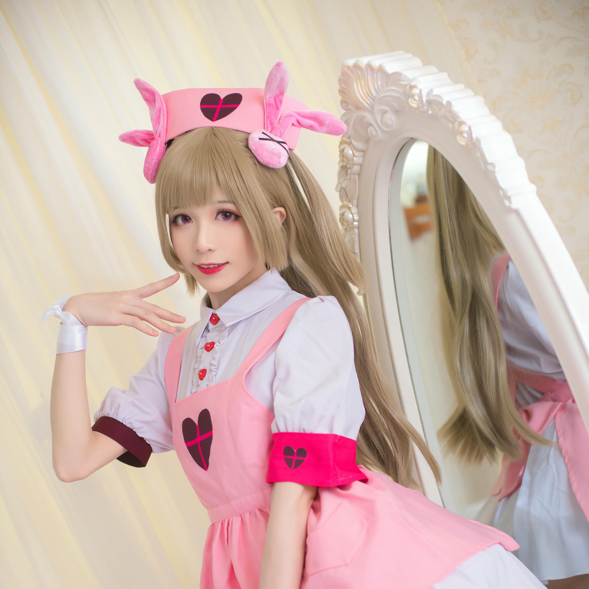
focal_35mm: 64
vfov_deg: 26.6
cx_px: 294
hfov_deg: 26.9
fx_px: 1232
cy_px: 423
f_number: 2.2
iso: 100
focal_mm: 50
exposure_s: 1/160
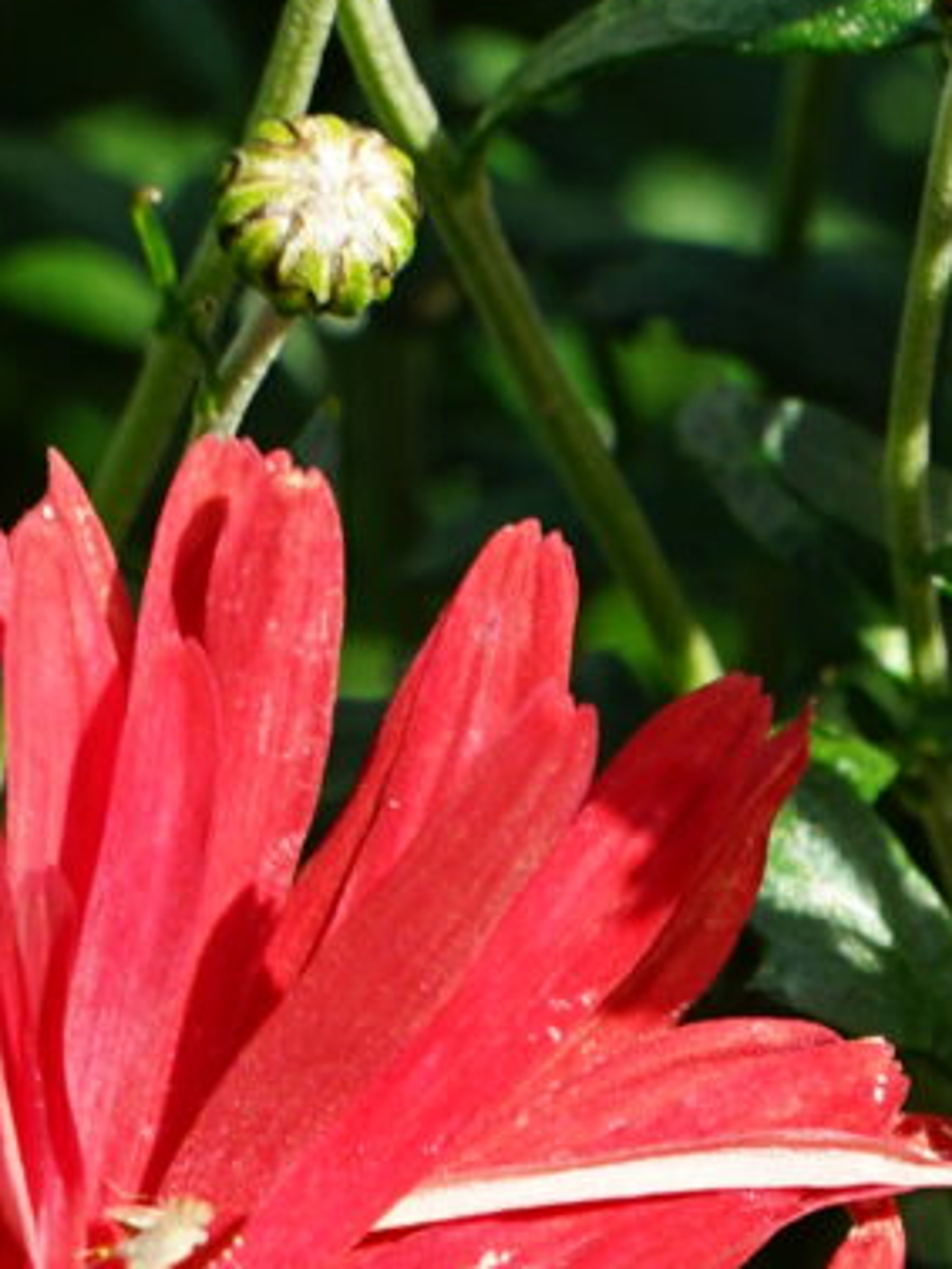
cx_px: 1758
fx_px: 17958
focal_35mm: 490
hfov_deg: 3.0
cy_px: 2050
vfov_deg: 4.0
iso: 100
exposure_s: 1/125
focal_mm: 75
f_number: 9
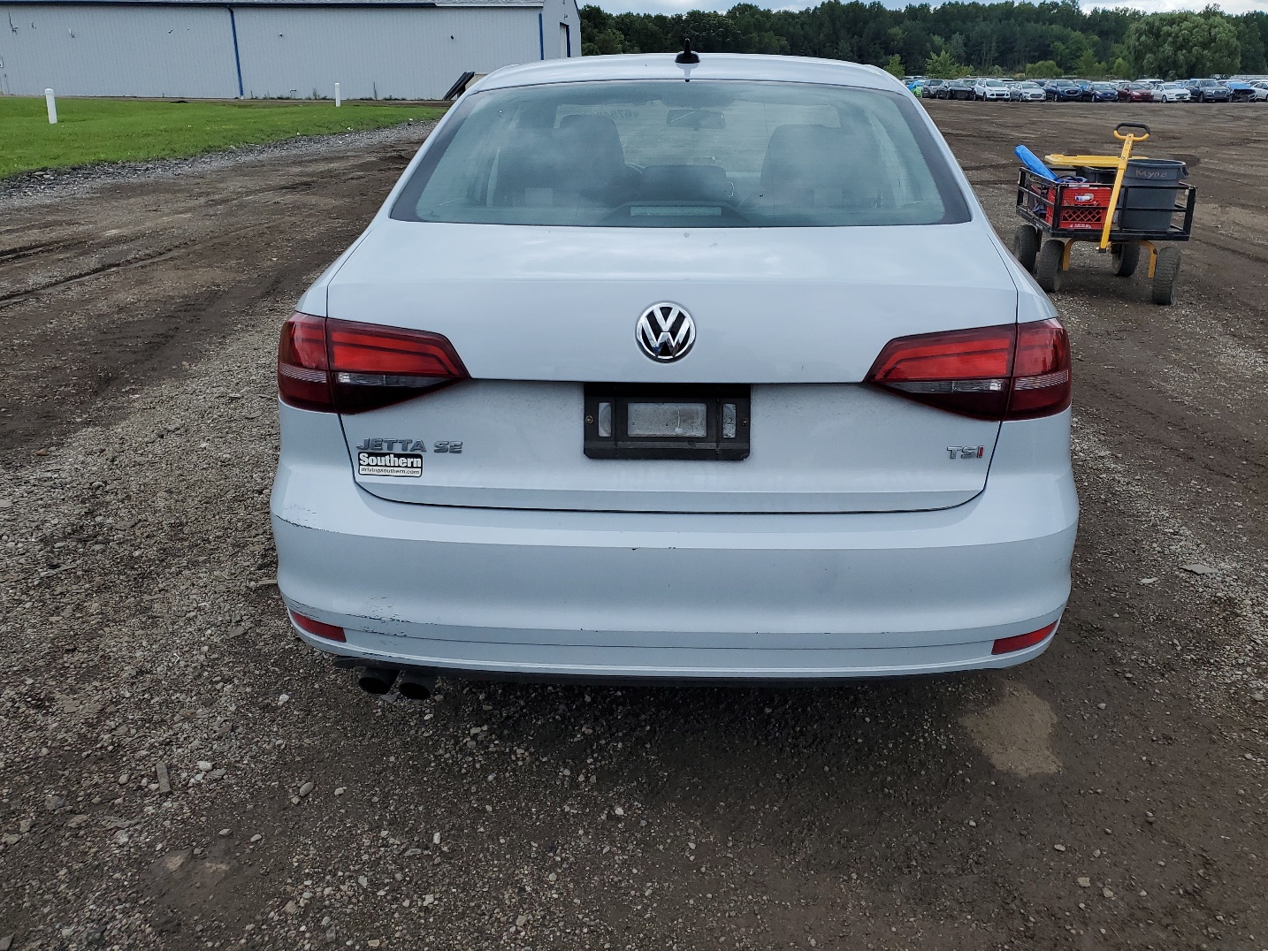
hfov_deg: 61.6
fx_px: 1062
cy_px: 435
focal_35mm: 29
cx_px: 657
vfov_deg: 48.2
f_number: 1.5
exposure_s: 1/2500
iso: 50
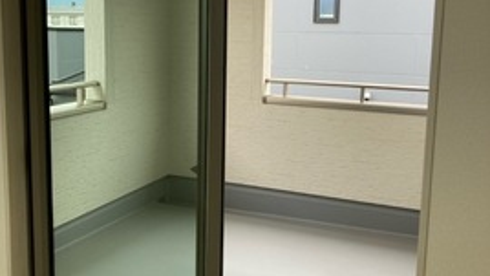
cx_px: 245
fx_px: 533
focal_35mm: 41
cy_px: 108
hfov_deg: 49.4
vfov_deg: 29.0
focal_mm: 3.99
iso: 32
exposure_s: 1/121
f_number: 1.8
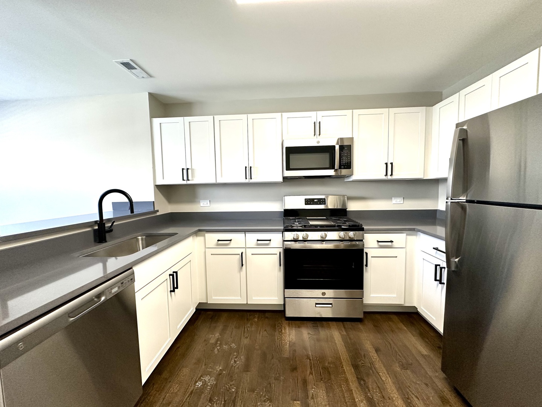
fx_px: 219
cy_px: 204
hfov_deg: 102.1
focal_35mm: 14
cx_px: 271
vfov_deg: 85.7
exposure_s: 1/120
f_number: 2.2
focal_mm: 2.22
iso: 250
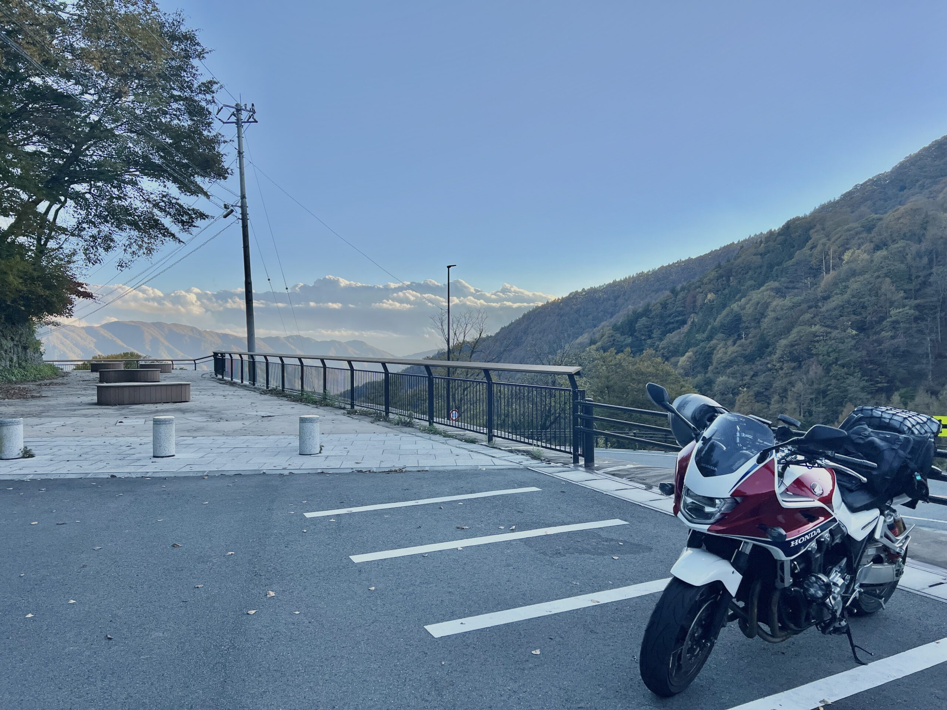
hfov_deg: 67.3
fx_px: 711
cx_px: 474
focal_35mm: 26
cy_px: 355
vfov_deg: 53.1
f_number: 1.5
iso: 50
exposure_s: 1/1838
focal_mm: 5.7
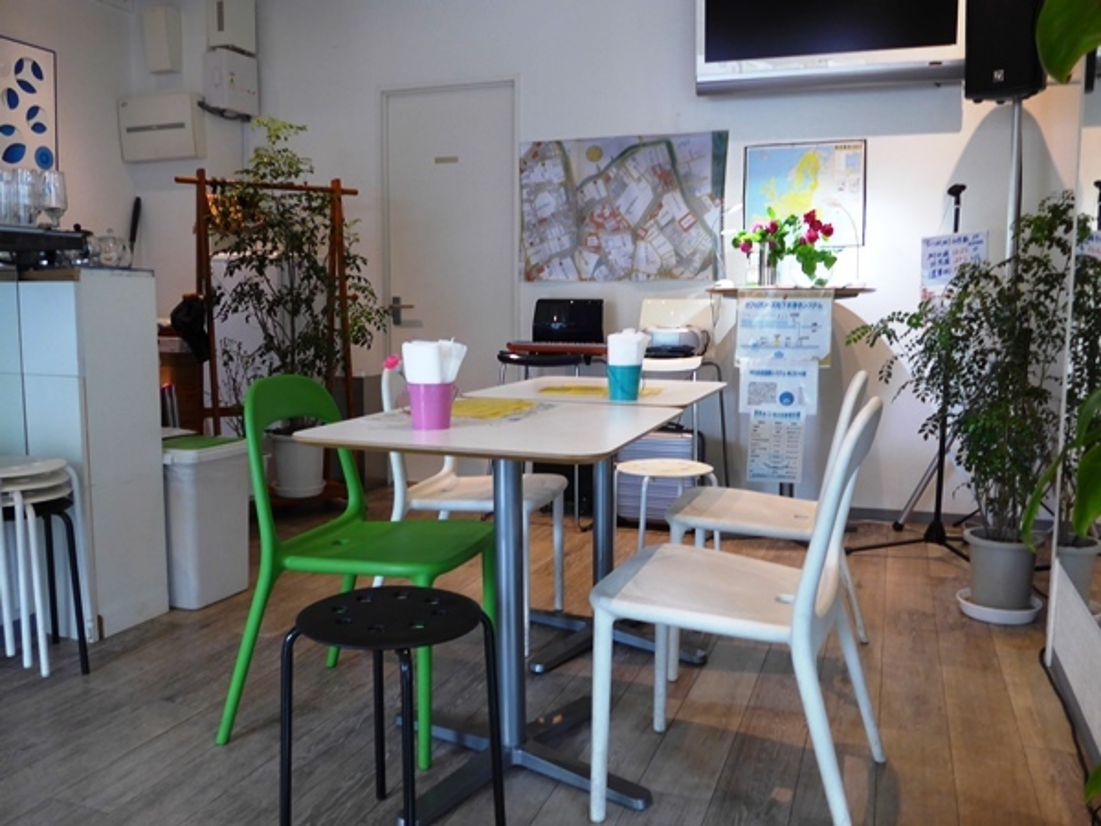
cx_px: 550
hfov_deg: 61.7
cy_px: 413
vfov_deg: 48.2
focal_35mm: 29
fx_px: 922
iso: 200
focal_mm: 6
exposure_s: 1/60
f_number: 2
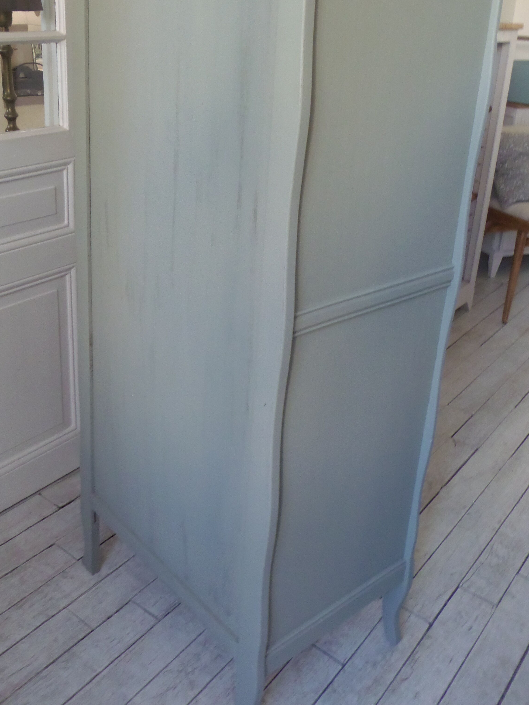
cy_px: 241
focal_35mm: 34
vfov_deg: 53.0
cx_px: 179
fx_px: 693
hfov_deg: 41.3
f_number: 2.9
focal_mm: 4.3
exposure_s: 1/30
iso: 160
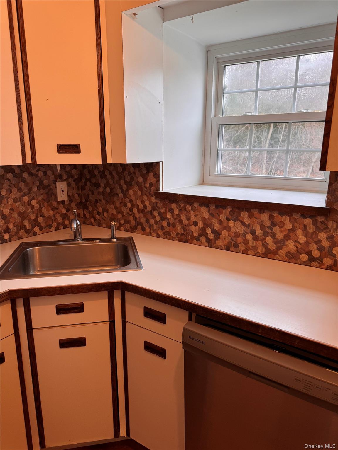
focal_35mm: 24
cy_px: 225
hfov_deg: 56.8
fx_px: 312
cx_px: 169
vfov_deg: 71.6
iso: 125
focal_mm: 6.76
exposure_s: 1/60
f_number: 1.78
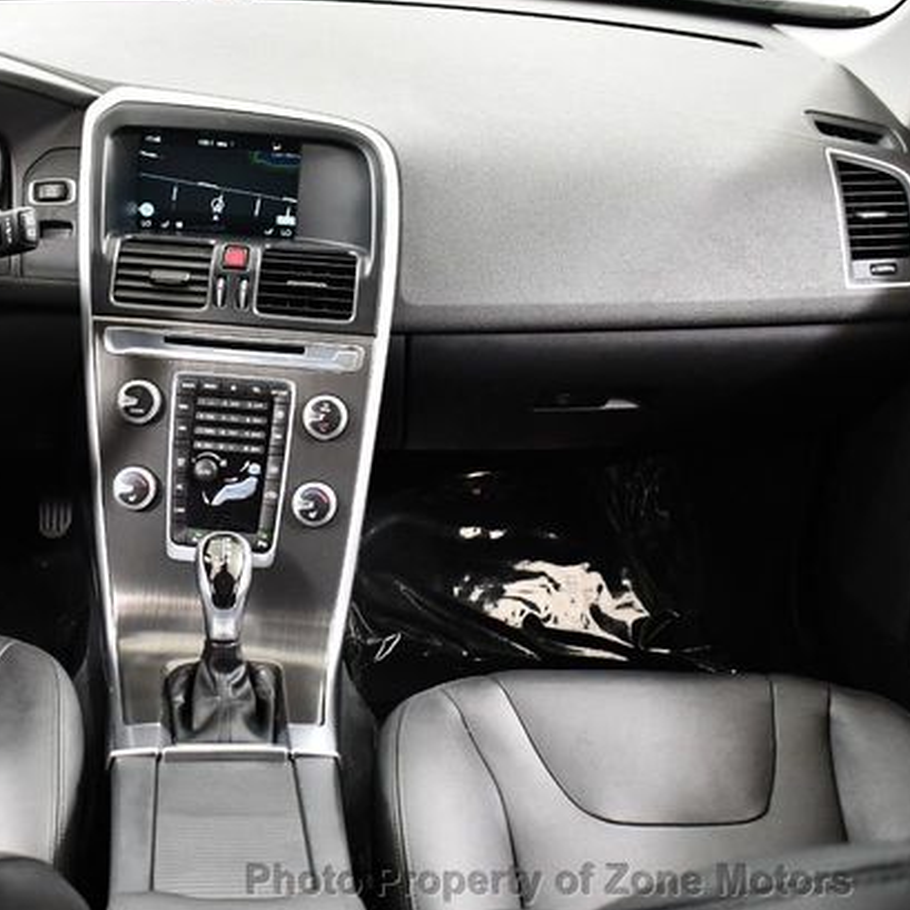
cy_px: 446
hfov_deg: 34.5
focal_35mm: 48
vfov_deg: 35.4
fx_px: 1428
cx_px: 214
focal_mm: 18
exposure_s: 1/60
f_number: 3.5
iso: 4000
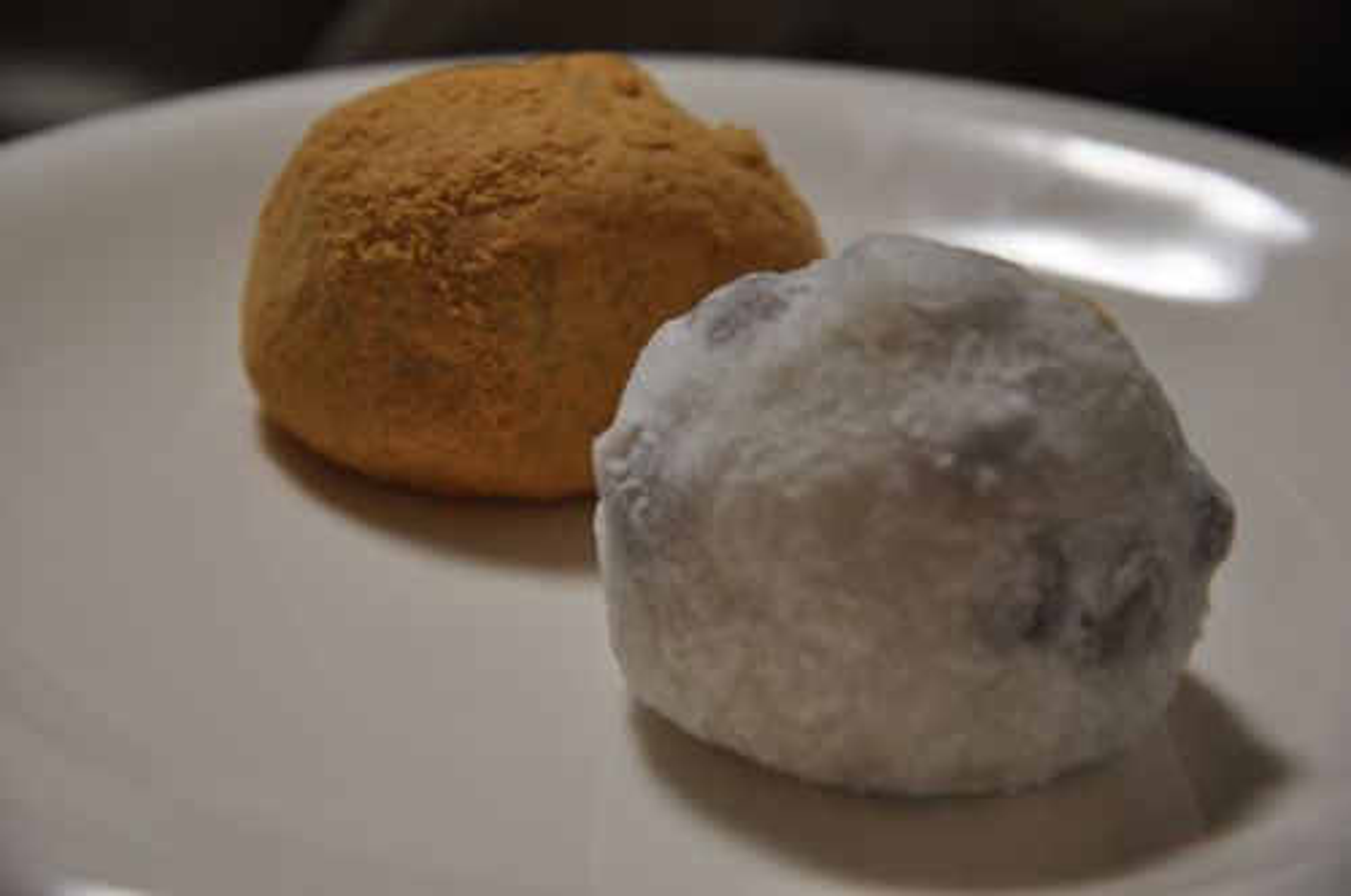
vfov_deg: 10.1
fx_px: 5060
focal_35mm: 135
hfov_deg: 15.2
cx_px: 676
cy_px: 448
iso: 400
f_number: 5.6
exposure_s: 1/20
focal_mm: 90
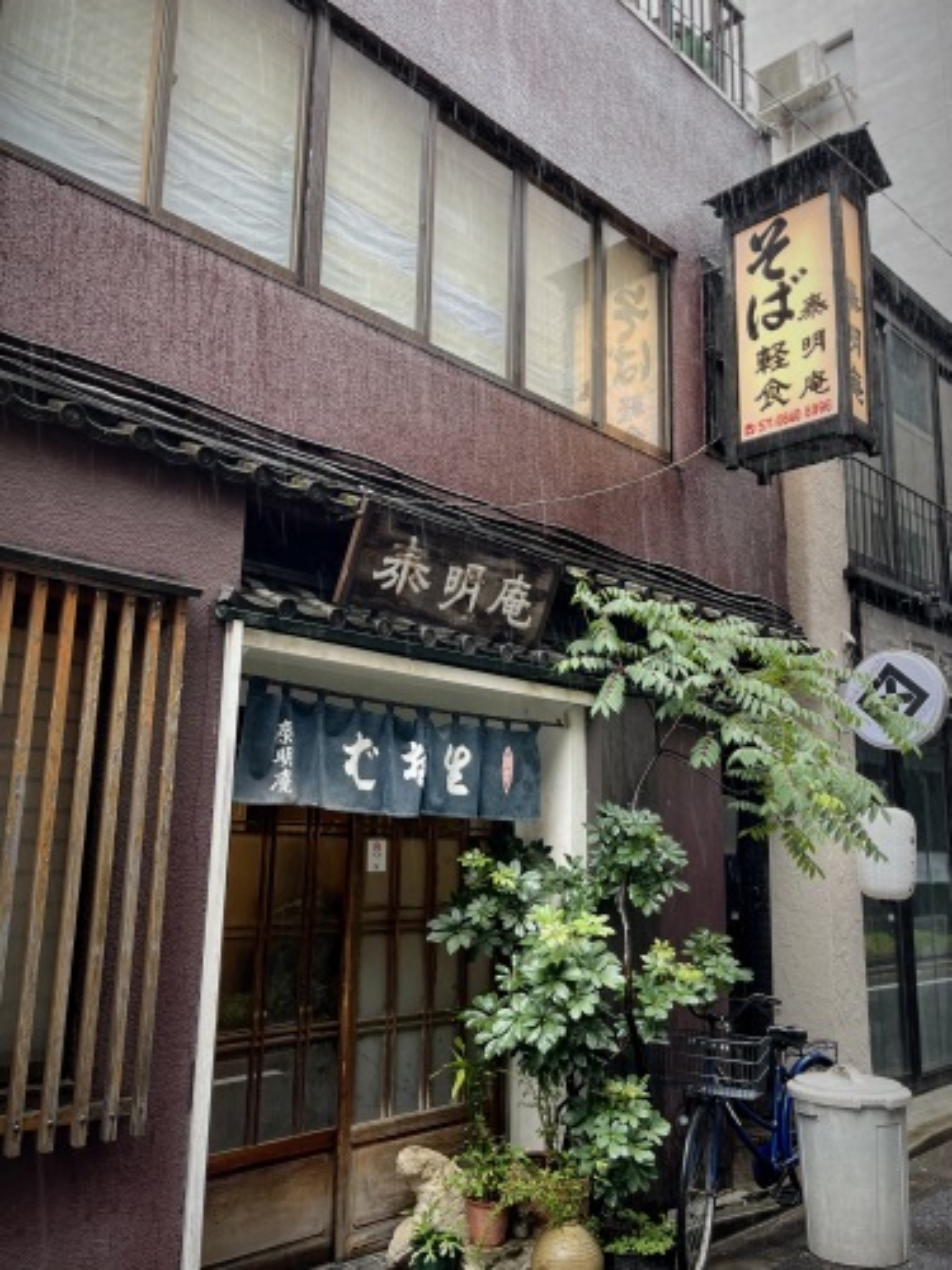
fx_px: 953
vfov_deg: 67.3
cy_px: 635
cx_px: 476
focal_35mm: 26
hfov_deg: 53.1
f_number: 1.6
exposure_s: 1/121
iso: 80
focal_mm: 5.1
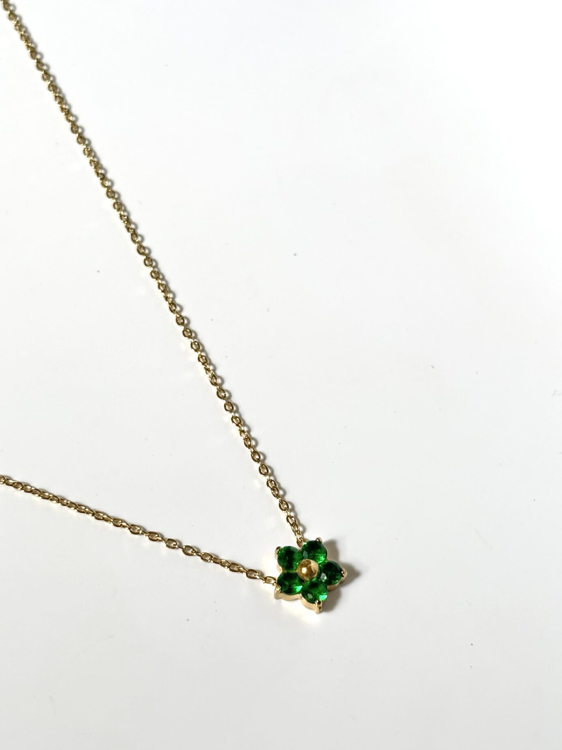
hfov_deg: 20.4
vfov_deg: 27.0
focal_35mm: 72
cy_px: 452
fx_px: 1558
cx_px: 244
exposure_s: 1/95
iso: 50
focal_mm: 5.96
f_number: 1.6
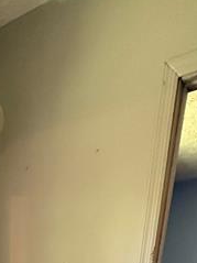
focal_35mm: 45
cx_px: -26
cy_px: 412
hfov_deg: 28.8
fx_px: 342
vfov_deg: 26.8
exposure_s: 1/60
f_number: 2.2
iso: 800
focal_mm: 2.22
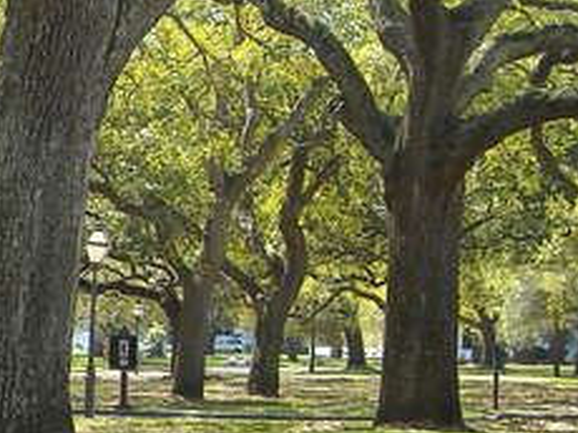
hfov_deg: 15.0
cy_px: 307
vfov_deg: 12.1
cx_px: -299
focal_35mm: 122
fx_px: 2035
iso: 64
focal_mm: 5.7
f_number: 2.8
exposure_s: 1/209
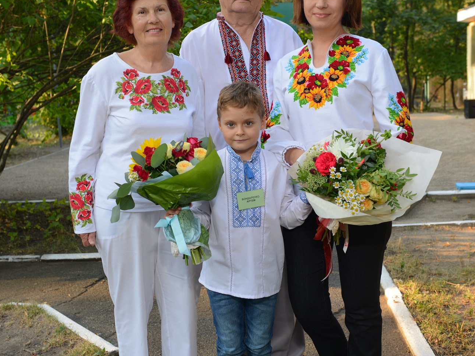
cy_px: 155
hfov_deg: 37.5
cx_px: 239
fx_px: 700
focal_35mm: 51
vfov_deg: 28.5
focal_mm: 35
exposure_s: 1/200
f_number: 5
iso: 250
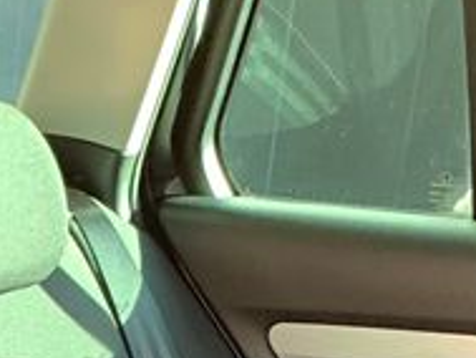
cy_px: 935
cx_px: -494
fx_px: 1940
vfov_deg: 9.2
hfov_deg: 12.3
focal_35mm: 141
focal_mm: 4.25
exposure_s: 1/60
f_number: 1.8
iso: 125
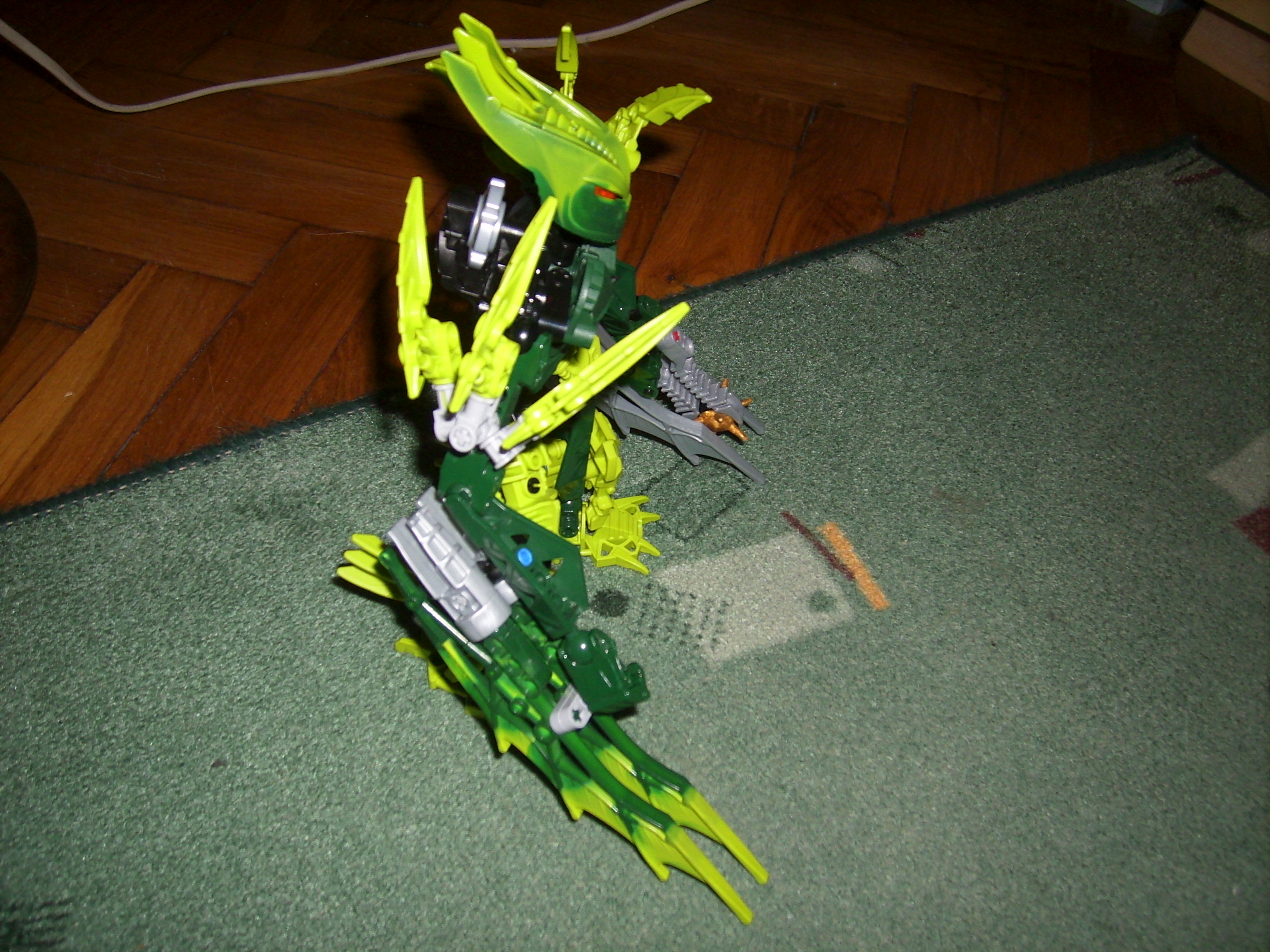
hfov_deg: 56.8
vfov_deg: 44.2
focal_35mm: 32
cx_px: 635
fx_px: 1174
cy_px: 476
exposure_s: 1/30
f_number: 7.1
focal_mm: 5.99
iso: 50
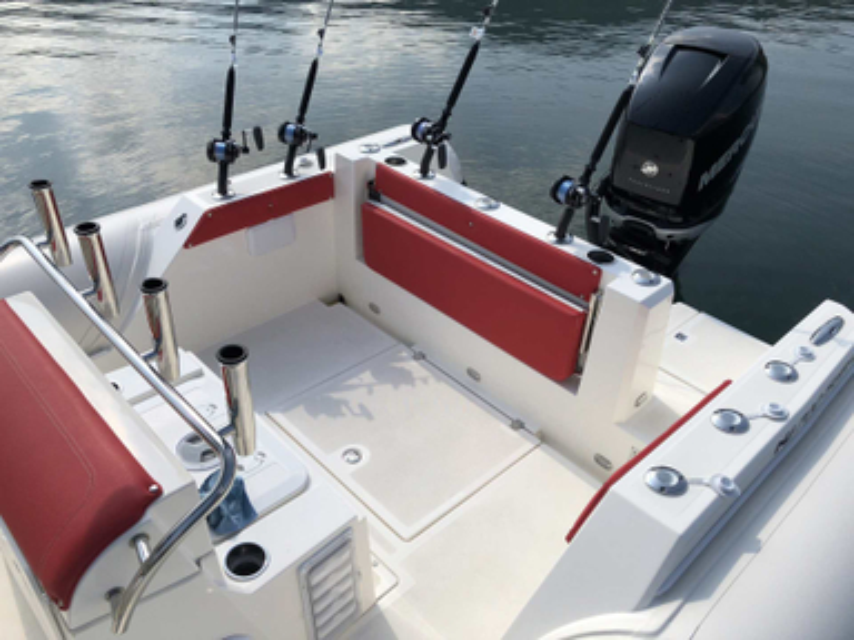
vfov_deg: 49.7
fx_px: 691
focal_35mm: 28
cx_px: 427
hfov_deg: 63.4
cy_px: 320
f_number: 1.8
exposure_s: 1/2525
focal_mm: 4
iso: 20
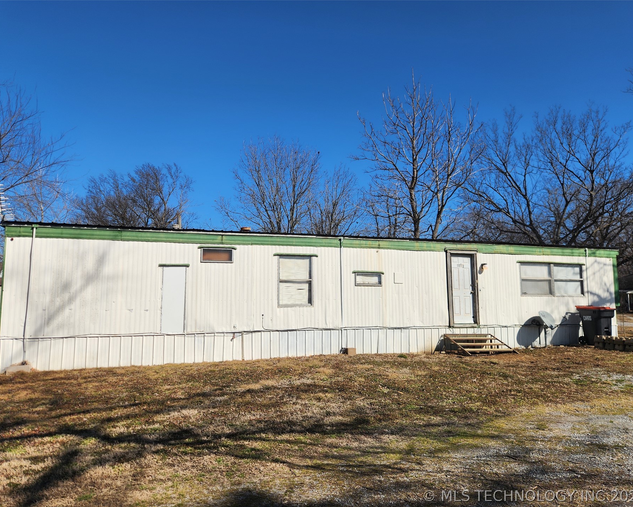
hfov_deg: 70.3
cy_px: 254
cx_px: 312
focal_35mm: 24
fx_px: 450
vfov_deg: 58.8
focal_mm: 5.4
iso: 20
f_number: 1.8
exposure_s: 1/3273
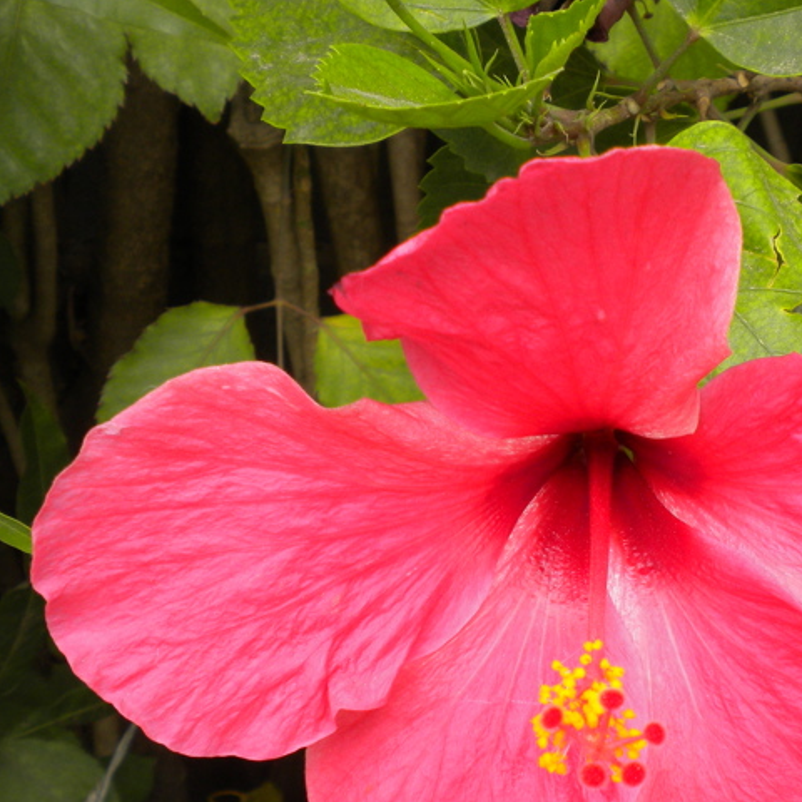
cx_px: 657
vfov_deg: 25.3
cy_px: 512
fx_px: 1782
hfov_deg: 24.9
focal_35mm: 68
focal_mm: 7.4
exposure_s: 1/129
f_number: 4.9
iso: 80
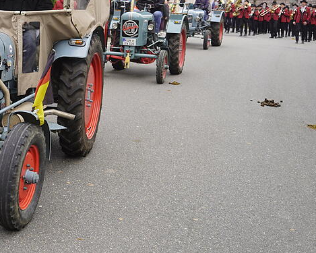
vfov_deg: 25.1
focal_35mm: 60
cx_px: 45
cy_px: 67
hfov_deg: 30.4
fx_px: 561
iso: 100
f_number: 4.5
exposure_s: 1/80
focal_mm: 32
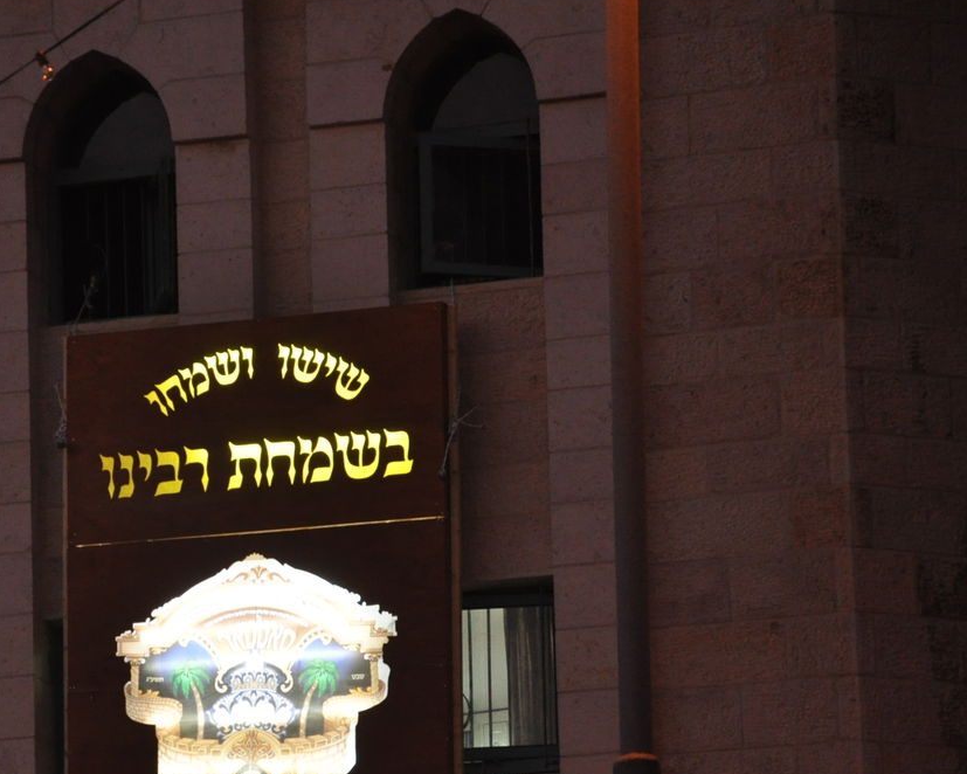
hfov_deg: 7.7
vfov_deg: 6.2
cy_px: 530
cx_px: 215
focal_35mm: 250
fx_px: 7151
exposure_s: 1/100
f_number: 5.6
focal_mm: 105
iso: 1000
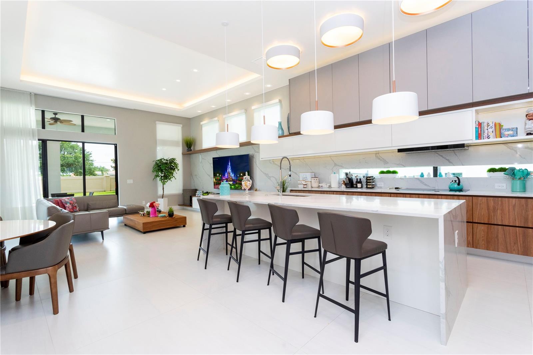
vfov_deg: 70.4
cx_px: 266
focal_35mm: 17
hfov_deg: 93.3
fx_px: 252
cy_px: 178
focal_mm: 17
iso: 1000
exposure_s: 1/125
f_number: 16
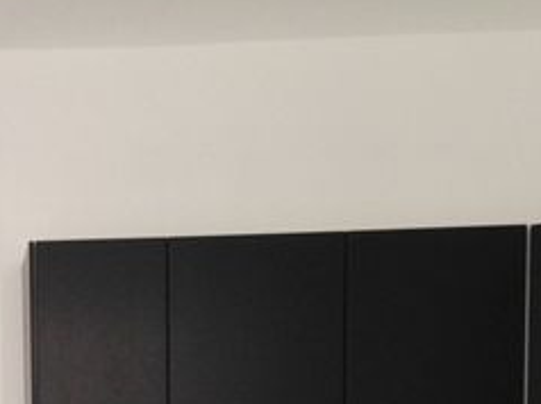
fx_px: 1733
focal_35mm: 111
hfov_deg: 17.1
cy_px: 660
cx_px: -75
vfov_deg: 12.5
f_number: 2.4
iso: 64
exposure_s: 1/20
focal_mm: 4.12
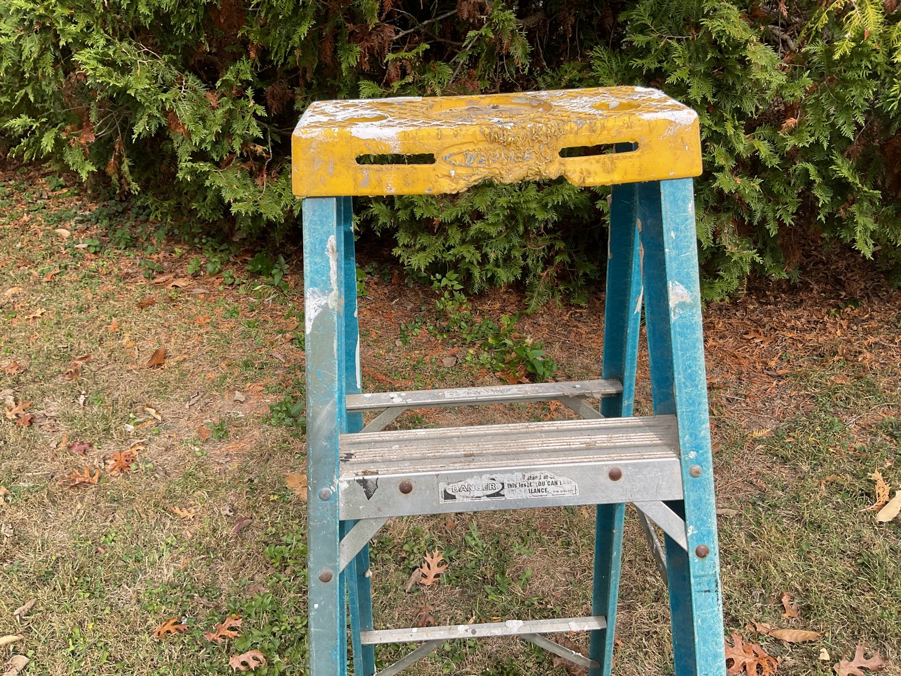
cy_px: 338
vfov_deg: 48.2
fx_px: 755
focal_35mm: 29
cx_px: 450
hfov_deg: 61.7
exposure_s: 1/450
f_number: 1.8
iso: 16
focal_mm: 3
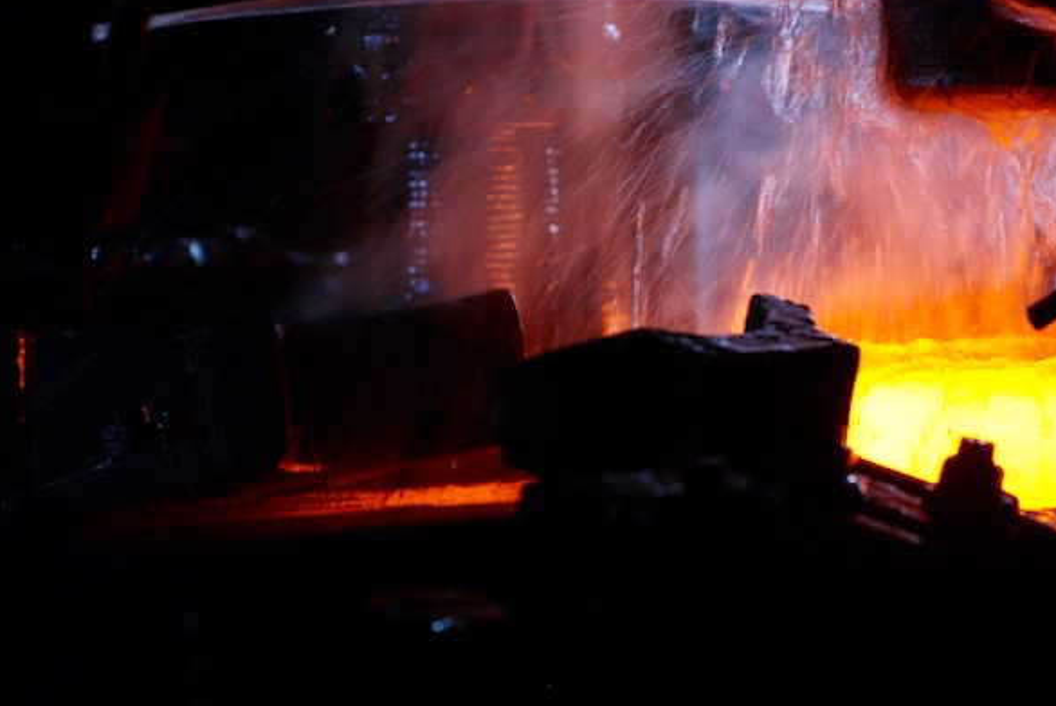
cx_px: 634
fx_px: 13536
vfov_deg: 3.0
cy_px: 247
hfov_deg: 4.5
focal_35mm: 461
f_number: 3.5
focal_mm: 200
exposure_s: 1/50
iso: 200
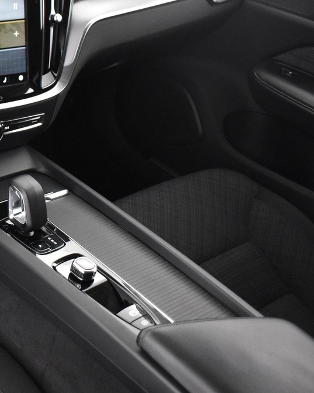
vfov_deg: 31.0
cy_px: 200
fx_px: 709
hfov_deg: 22.2
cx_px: -104
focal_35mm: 61
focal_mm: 18
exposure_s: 1/25
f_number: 3.5
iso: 3200
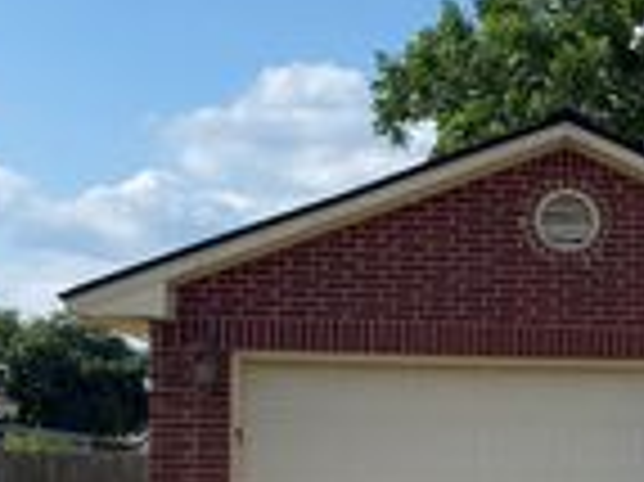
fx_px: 1692
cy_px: 444
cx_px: 914
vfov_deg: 16.0
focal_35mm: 91
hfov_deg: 19.3
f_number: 1.8
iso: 32
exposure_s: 1/2625
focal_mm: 4.25
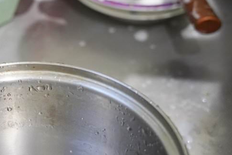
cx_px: 8
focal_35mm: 102
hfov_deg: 19.4
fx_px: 661
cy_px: 80
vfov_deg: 13.4
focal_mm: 41.6
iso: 4000
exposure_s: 1/160
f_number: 3.2
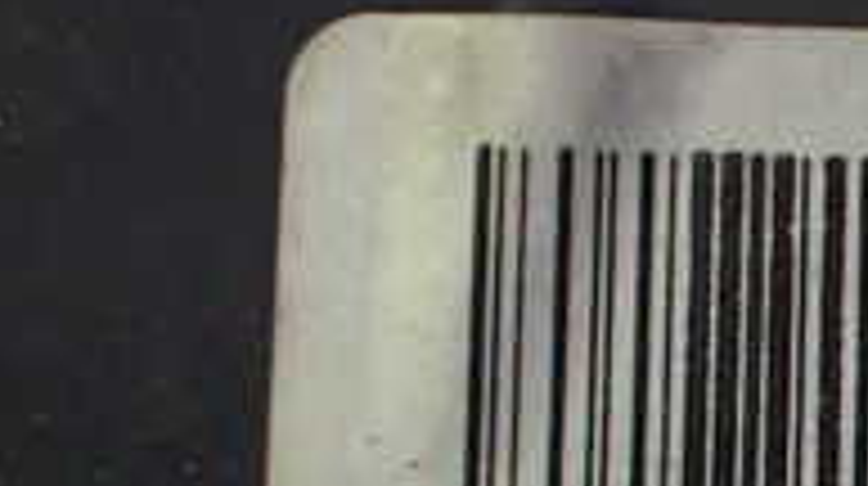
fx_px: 3195
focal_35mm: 139
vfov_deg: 8.6
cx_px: 1192
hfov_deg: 14.7
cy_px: 598
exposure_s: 1/40
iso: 1000
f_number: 2.8
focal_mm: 7.31
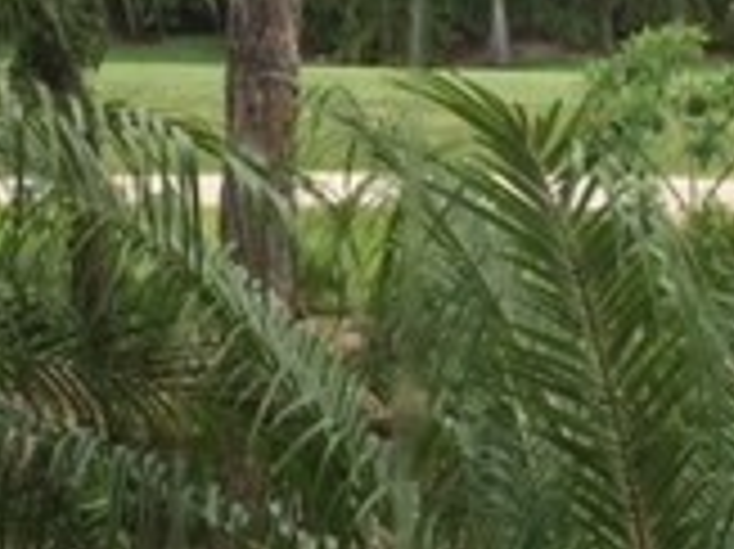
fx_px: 2415
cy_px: 194
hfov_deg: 17.3
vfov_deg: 13.0
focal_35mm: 114
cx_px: 396
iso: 32
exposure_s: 1/573
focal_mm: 4.15
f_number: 2.2
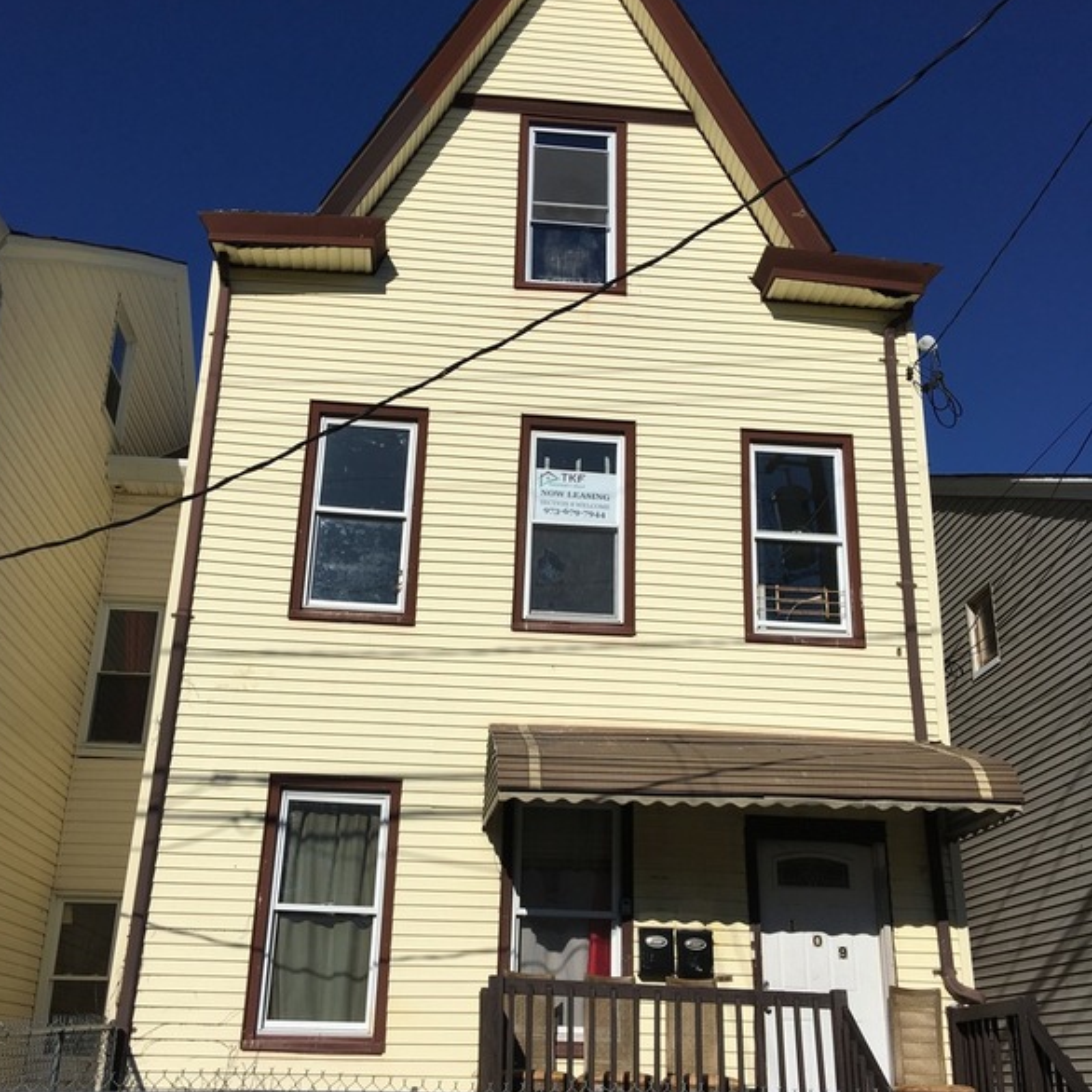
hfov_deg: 47.2
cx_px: 535
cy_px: 621
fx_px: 1249
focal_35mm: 35
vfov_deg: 47.1
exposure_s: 1/4525
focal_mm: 4.15
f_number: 2.2
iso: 25
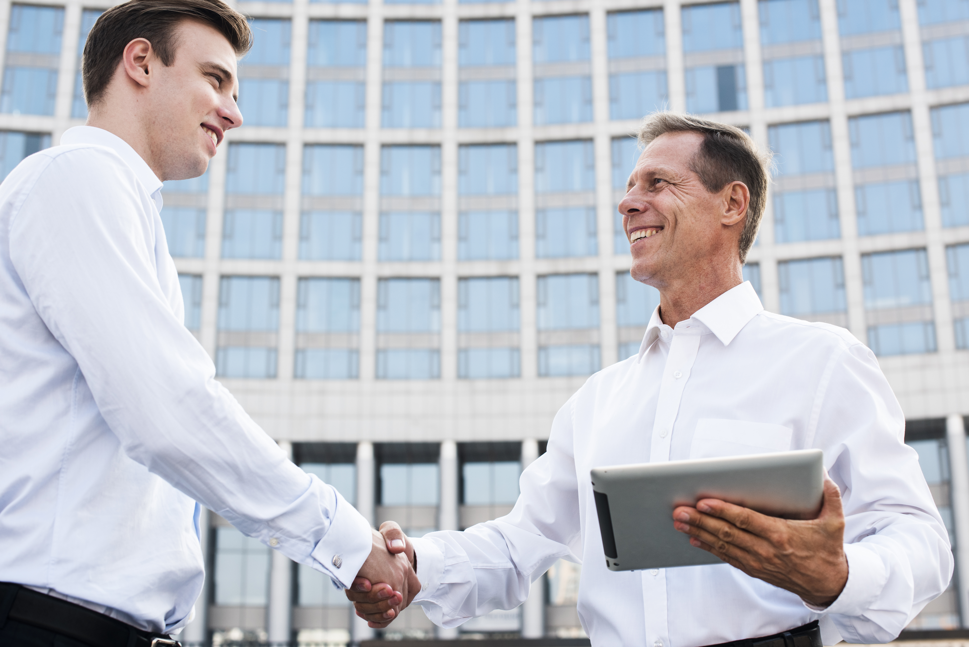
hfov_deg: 39.6
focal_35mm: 50
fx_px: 1346
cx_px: 484
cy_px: 324
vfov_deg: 27.0
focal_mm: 50
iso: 250
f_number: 4.5
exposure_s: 1/250
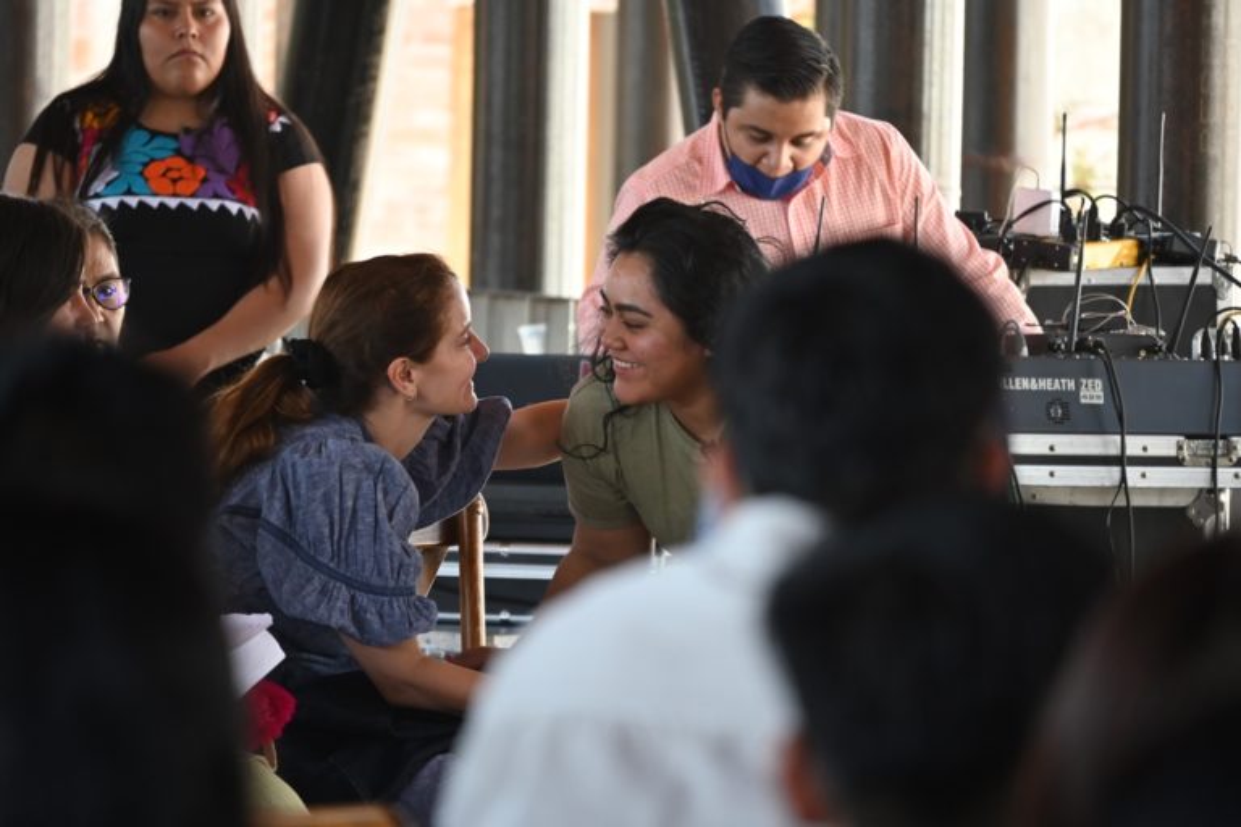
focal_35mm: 375
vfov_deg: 3.7
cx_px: 620
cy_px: 414
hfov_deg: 5.5
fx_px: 12926
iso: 1100
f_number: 6.3
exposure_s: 1/250
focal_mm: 250
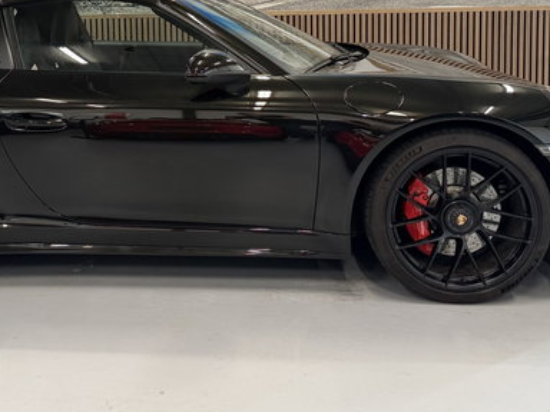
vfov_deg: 29.1
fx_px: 763
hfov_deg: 39.0
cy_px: 41
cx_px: 162
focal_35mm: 48
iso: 200
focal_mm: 6.76
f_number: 1.78
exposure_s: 1/50
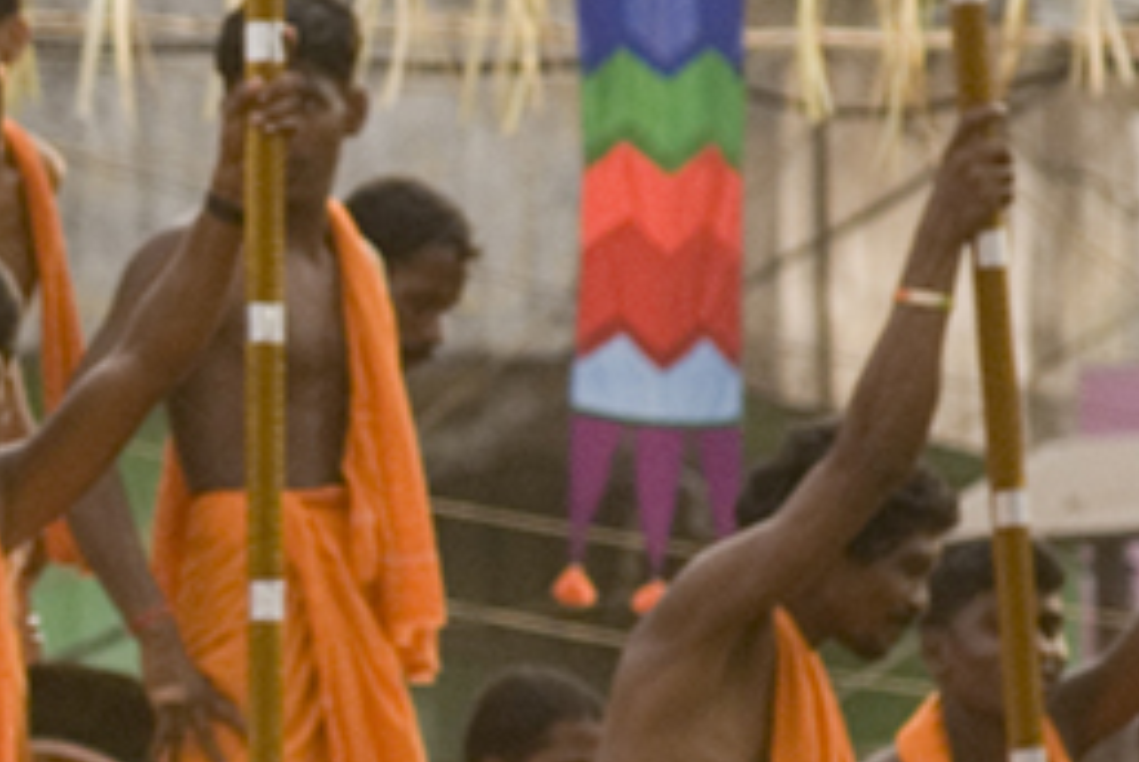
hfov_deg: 2.4
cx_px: -665
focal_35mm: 848
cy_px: 1205
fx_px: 26868
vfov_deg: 1.6
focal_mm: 125
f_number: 5.6
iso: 320
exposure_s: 1/125
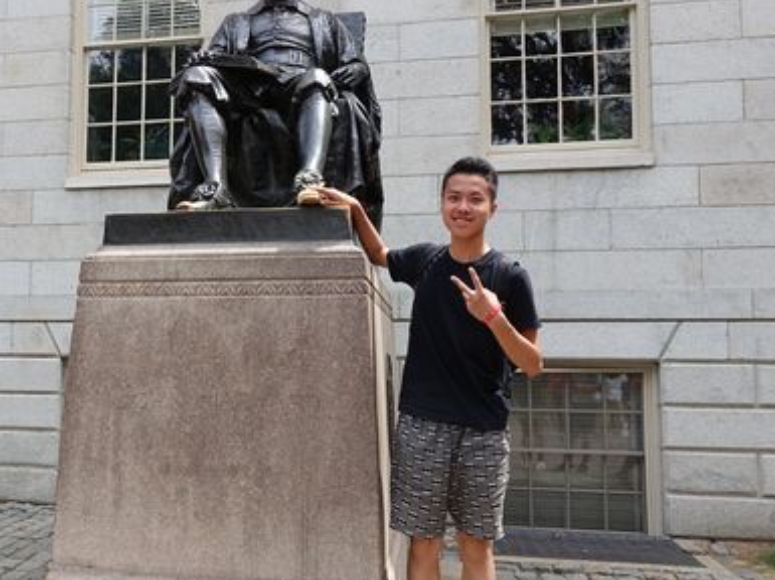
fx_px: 805
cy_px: 288
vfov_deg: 39.6
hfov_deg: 50.3
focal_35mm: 36
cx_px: 250
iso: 125
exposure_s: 1/125
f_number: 5.6
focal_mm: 8.8
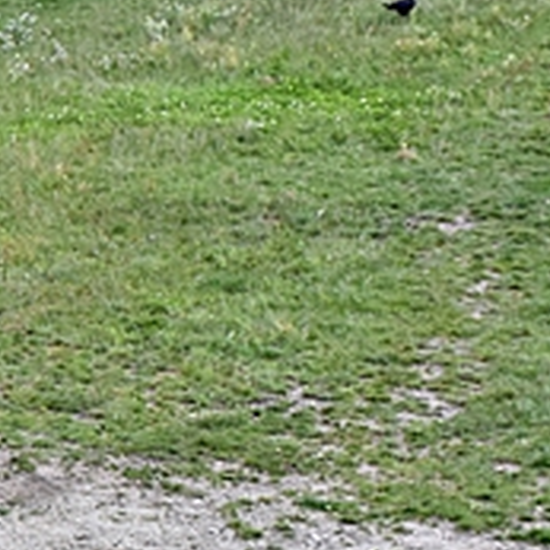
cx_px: -652
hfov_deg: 6.9
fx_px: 4350
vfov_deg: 7.2
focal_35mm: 242
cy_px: 475
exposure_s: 1/250
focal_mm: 32
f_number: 8
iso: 360
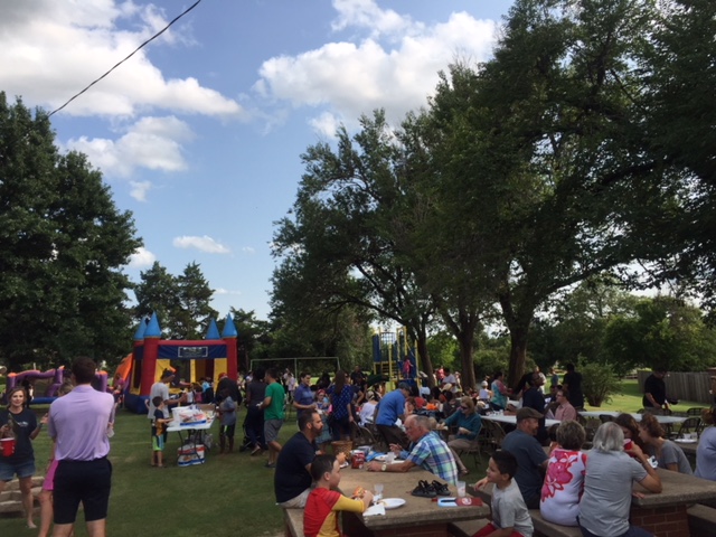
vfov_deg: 48.2
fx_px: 600
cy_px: 268
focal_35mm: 29
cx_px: 358
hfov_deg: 61.7
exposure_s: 1/1721
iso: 32
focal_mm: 4.15
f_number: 2.2
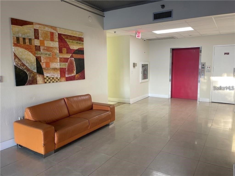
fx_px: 177
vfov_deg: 53.1
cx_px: 118
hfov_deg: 67.3
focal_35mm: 26
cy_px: 88
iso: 80
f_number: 1.6
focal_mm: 4.2
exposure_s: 1/60
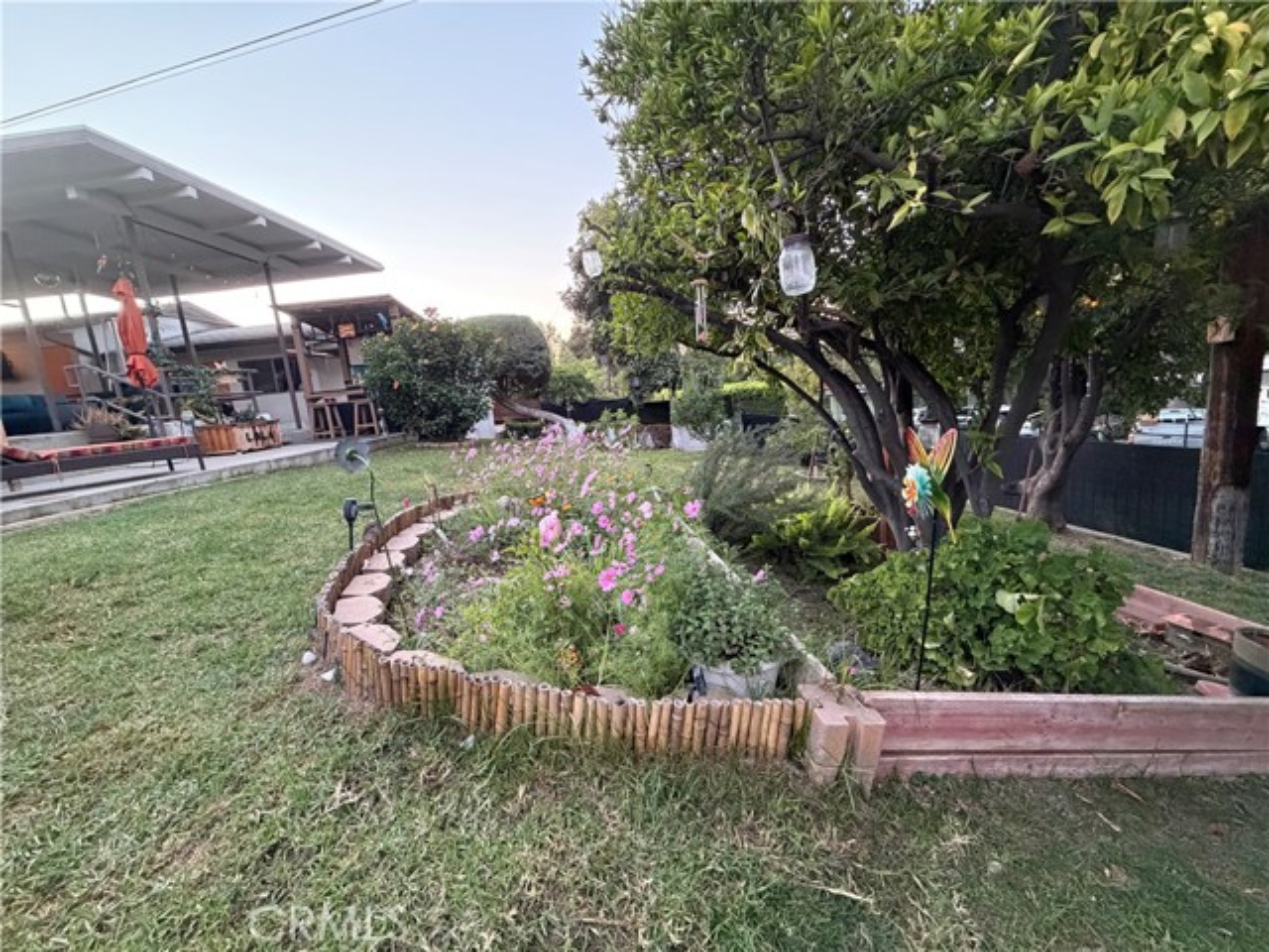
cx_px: 634
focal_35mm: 14
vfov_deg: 85.7
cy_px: 476
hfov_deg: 102.1
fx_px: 513
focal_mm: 2.22
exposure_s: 1/60
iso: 640
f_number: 2.2
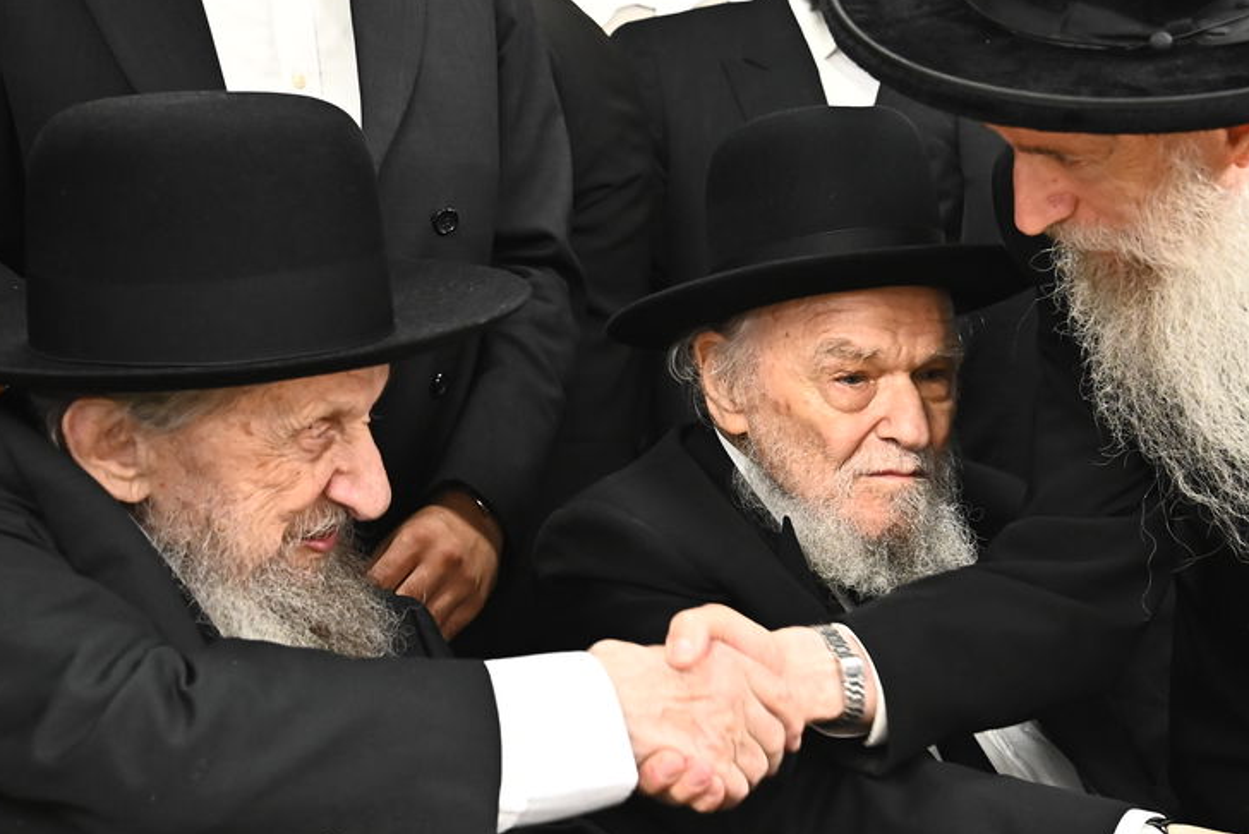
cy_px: 309
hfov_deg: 27.6
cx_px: 793
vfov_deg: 18.7
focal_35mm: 73
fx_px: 2534
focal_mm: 38
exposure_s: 1/200
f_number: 4.5
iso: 3200
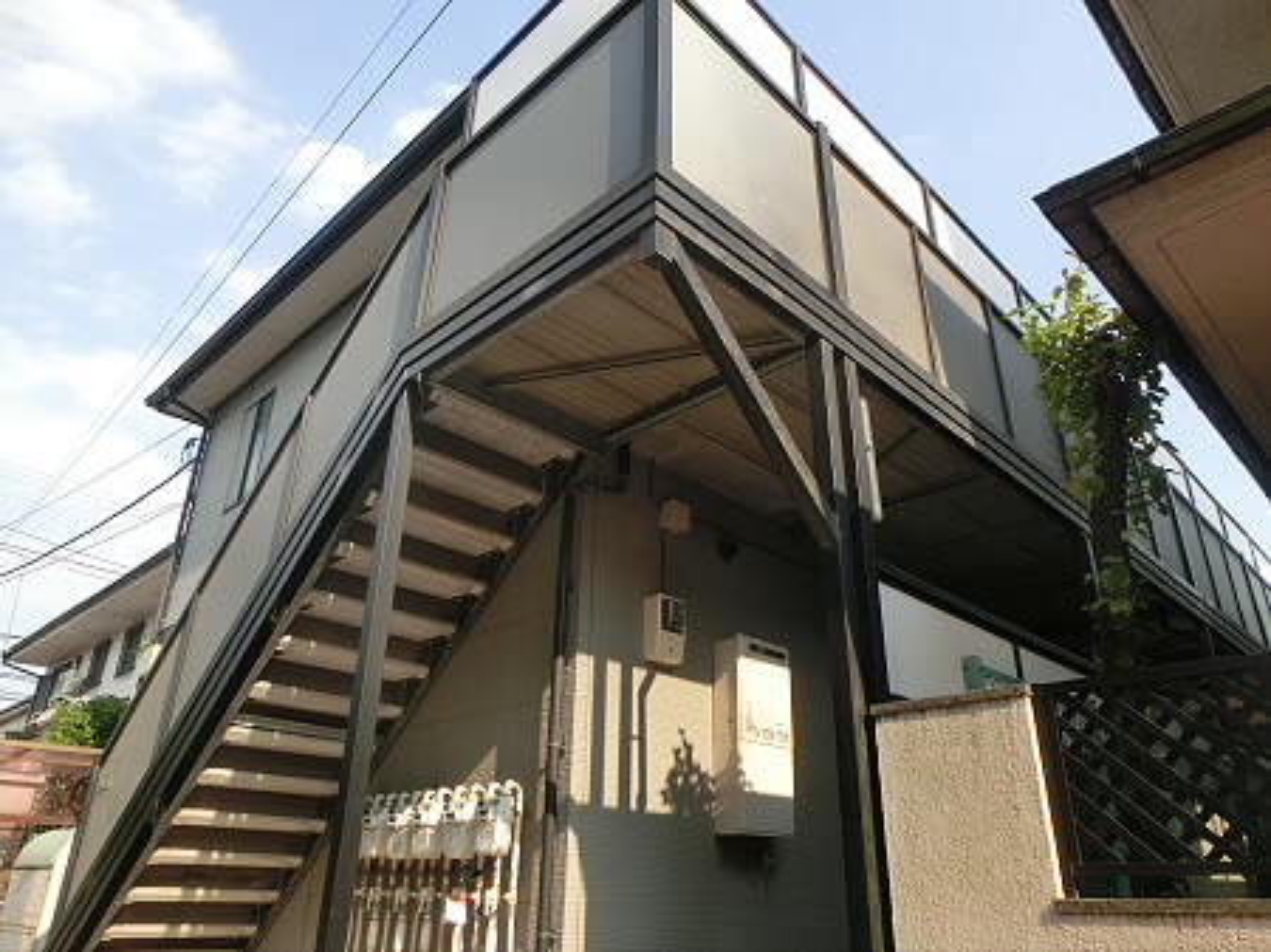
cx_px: 636
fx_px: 881
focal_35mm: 24
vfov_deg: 56.8
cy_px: 476
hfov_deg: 71.6
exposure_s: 1/500
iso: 80
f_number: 3
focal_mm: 4.24
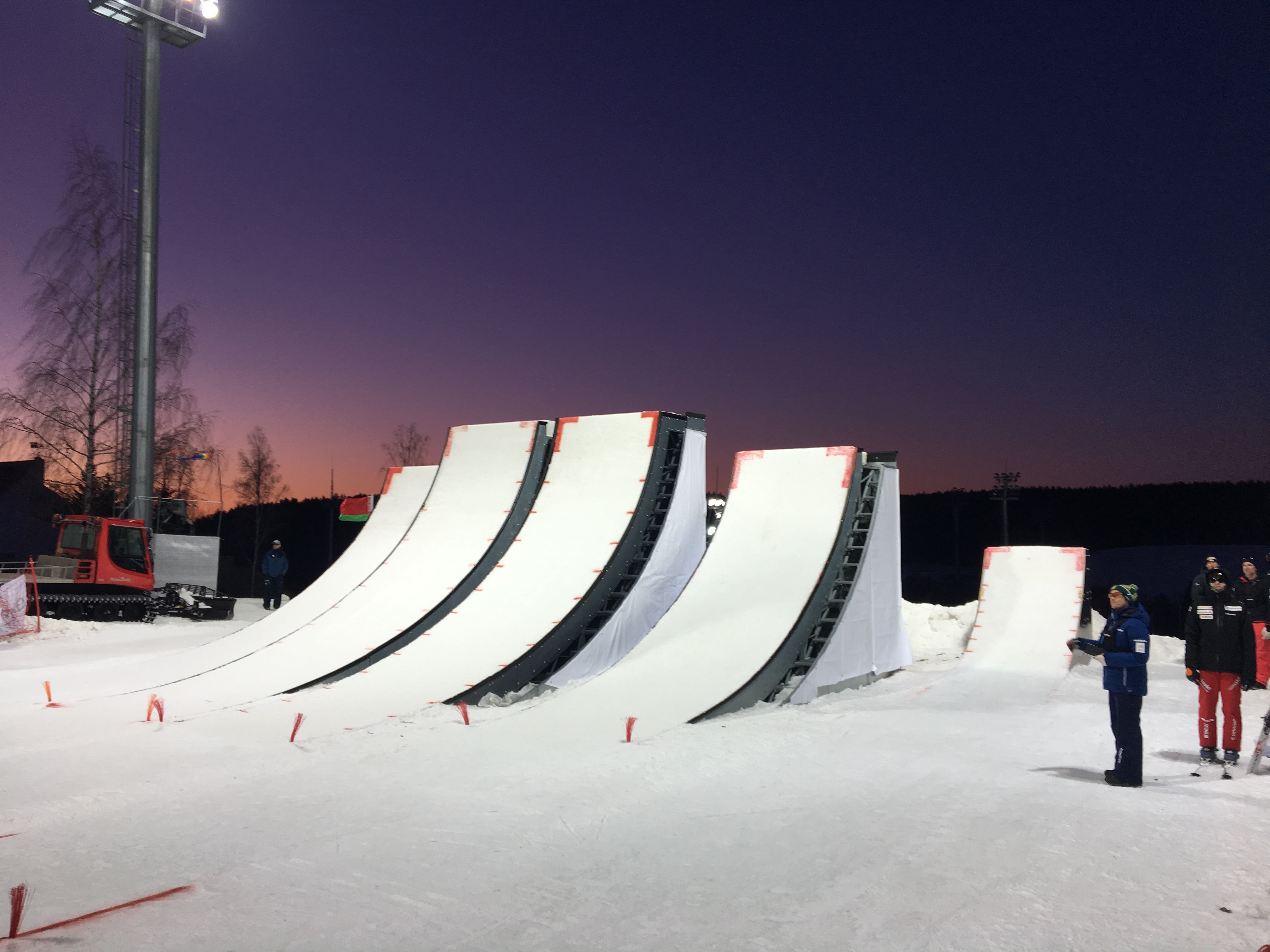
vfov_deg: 48.2
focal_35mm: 29
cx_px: 635
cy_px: 476
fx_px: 1064
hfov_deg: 61.7
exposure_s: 1/126
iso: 25
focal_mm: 4.15
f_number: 2.2
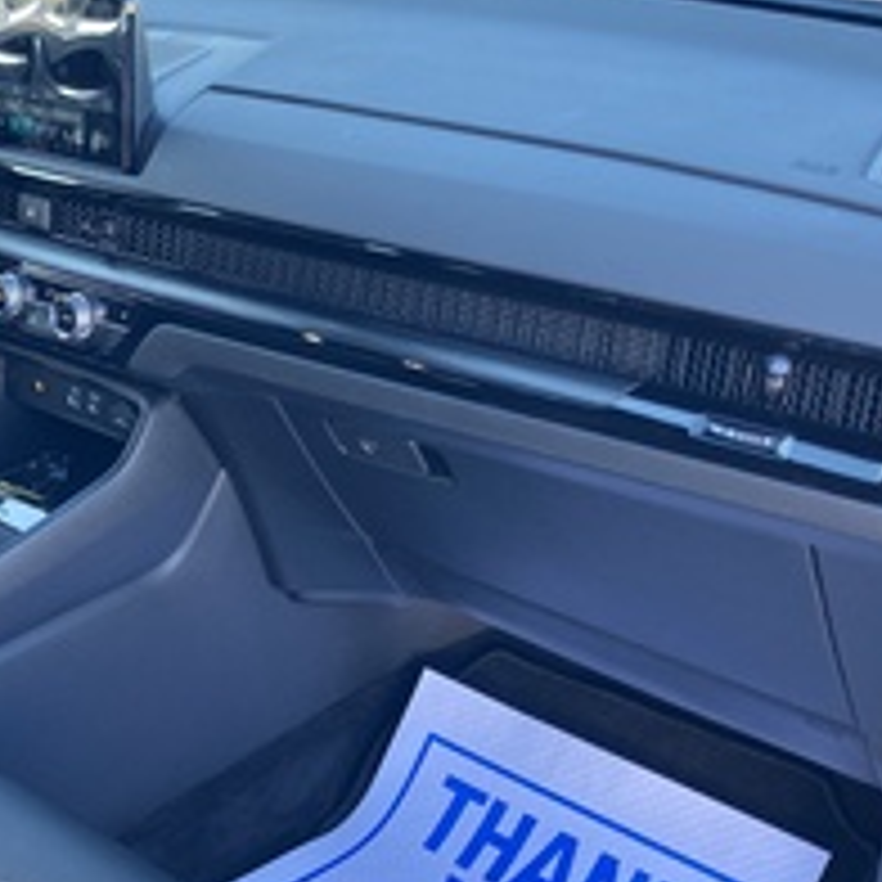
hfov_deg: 31.2
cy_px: 461
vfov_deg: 32.2
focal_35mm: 53
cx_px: 148
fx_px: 1528
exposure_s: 1/121
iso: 80
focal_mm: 3.99
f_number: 1.8
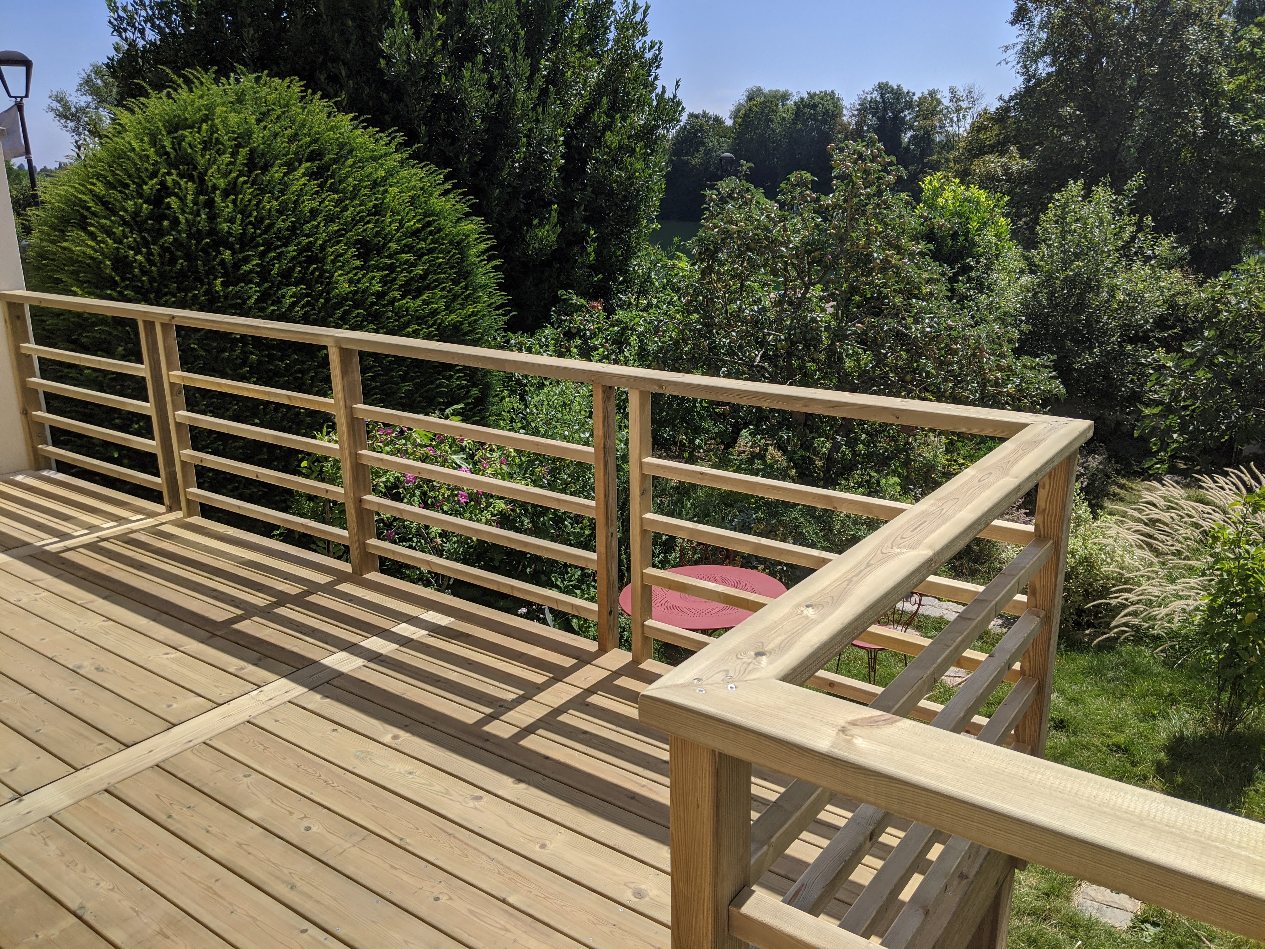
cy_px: 474
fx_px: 987
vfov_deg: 51.4
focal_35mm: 27
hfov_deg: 65.3
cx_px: 632
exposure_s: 1/4695
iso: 65
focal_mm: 4.44
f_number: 1.8
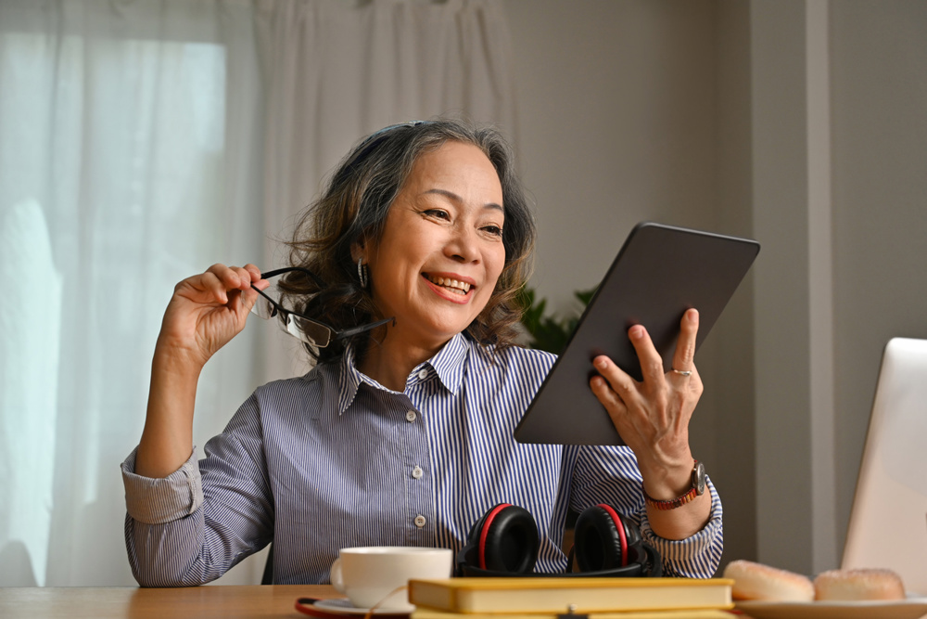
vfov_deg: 24.2
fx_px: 1442
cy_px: 310
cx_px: 464
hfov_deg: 35.6
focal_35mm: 56
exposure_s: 1/320
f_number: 4
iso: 400
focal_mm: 56
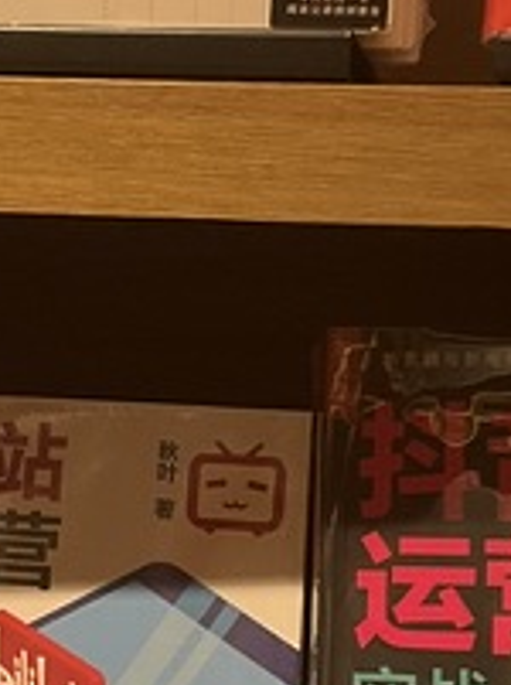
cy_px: 460
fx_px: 2922
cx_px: -55
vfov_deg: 13.3
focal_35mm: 148
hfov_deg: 9.9
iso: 64
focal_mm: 3
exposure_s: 1/87
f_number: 1.8
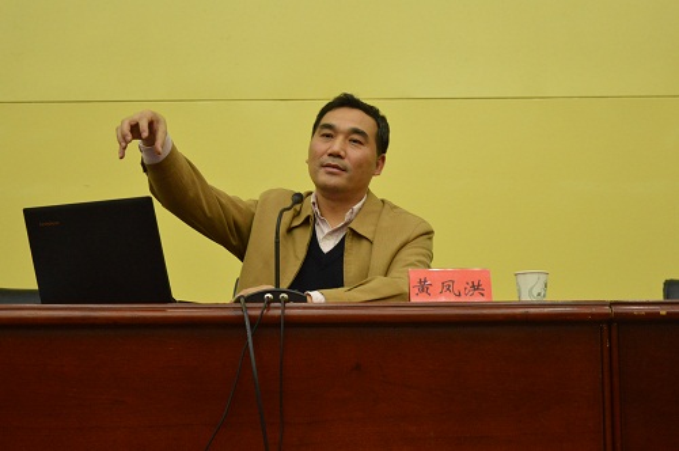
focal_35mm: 75
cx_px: 340
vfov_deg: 18.1
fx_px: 1413
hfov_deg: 27.0
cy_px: 226
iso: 2200
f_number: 5.6
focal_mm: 50
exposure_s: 1/40
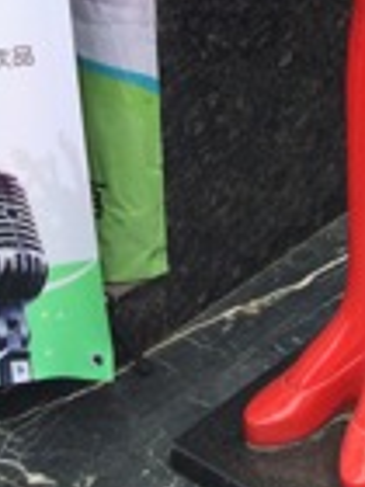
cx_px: 546
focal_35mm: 94
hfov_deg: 14.7
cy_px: -198
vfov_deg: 18.9
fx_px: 1322
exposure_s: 1/419
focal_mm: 4.12
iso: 32
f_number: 2.2
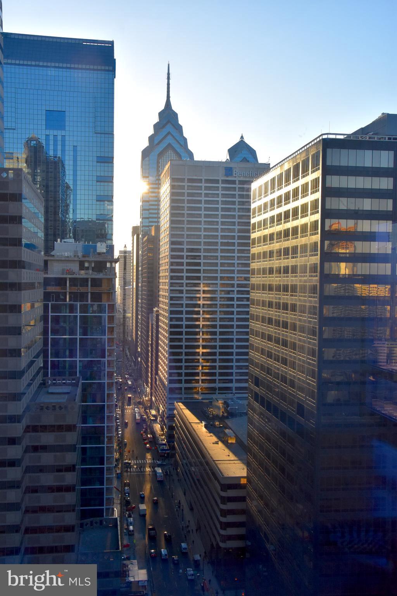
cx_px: 198
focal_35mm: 39
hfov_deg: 34.2
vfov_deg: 49.6
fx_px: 645
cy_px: 298
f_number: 8
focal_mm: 26
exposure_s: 1/400
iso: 800
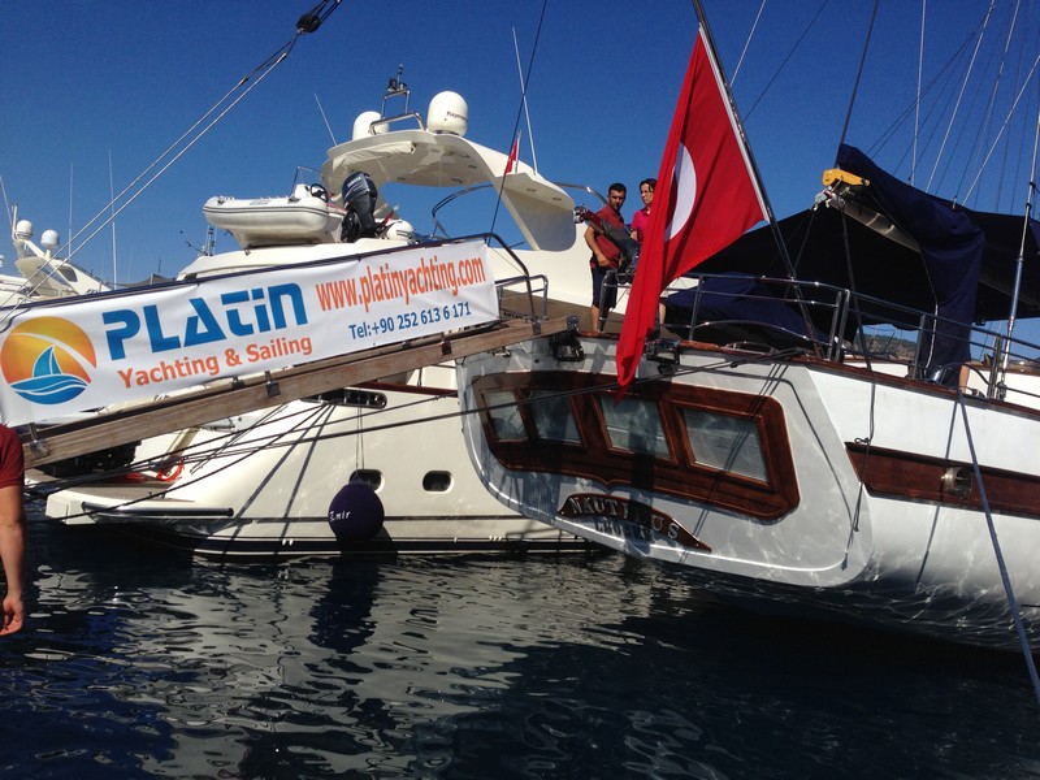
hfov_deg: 55.4
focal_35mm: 33
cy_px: 390
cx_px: 520
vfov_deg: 42.9
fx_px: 991
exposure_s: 1/3390
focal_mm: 4.12
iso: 50
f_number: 2.4
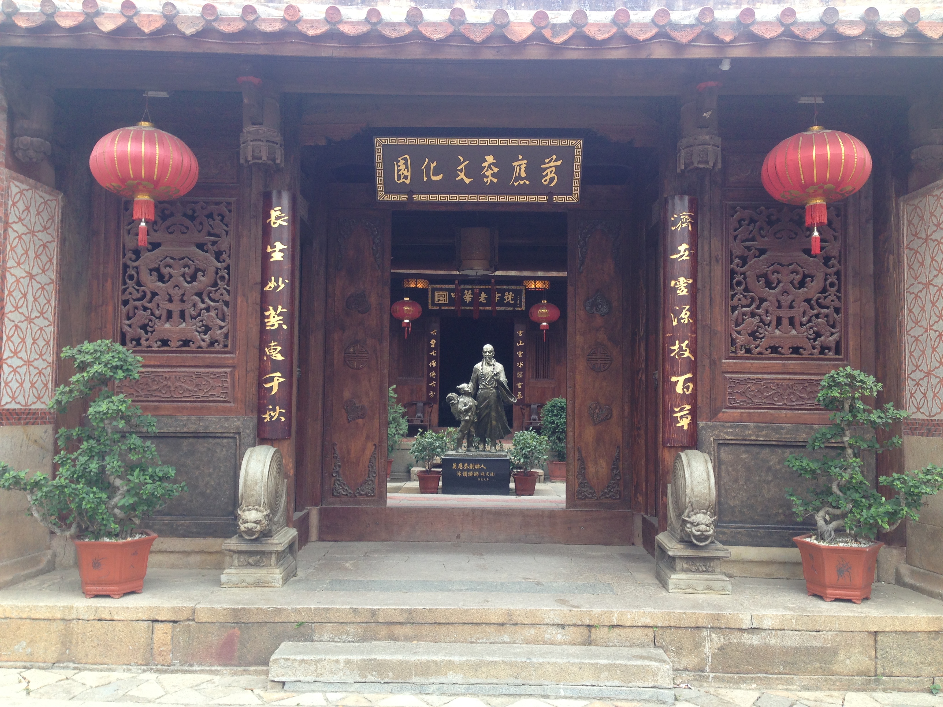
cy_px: 354
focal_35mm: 33
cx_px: 472
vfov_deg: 42.9
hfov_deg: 55.4
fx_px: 899
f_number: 2.4
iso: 50
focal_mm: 4.12
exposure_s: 1/120
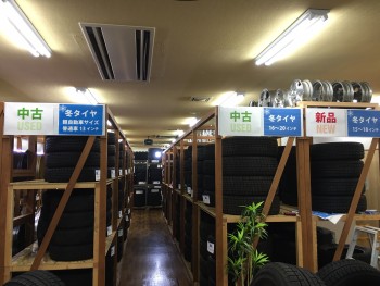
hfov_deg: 61.6
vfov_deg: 48.3
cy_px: 143
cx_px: 190
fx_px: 319
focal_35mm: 29
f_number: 2.2
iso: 40
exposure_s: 1/15
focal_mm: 4.15
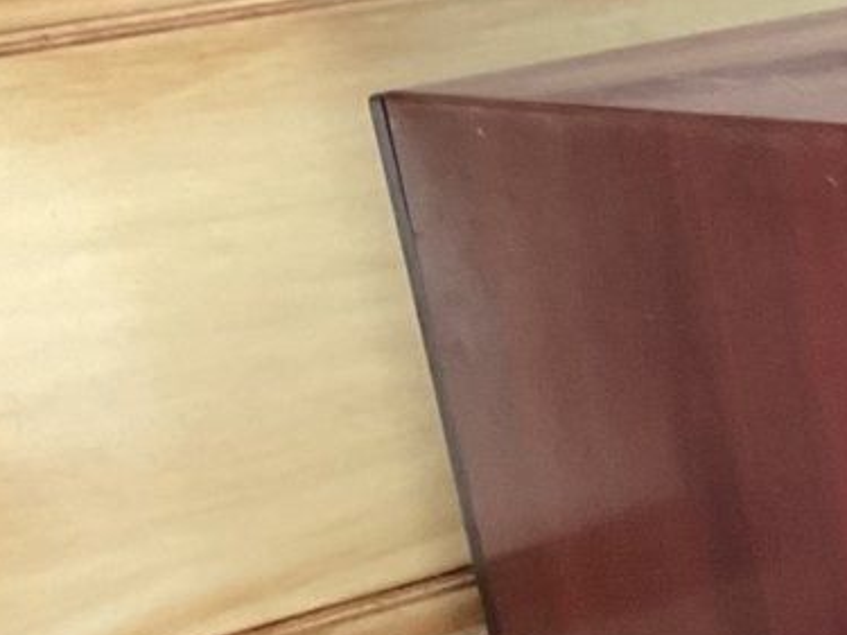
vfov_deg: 12.2
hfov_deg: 15.4
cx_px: 1302
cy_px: 864
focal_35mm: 117
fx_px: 2862
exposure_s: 1/30
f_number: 1.8
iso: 250
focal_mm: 3
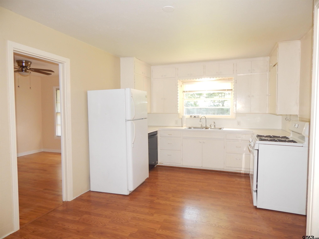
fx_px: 203
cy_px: 120
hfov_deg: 76.4
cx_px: 160
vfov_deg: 61.1
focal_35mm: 22
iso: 200
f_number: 3
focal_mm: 4
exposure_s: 1/30
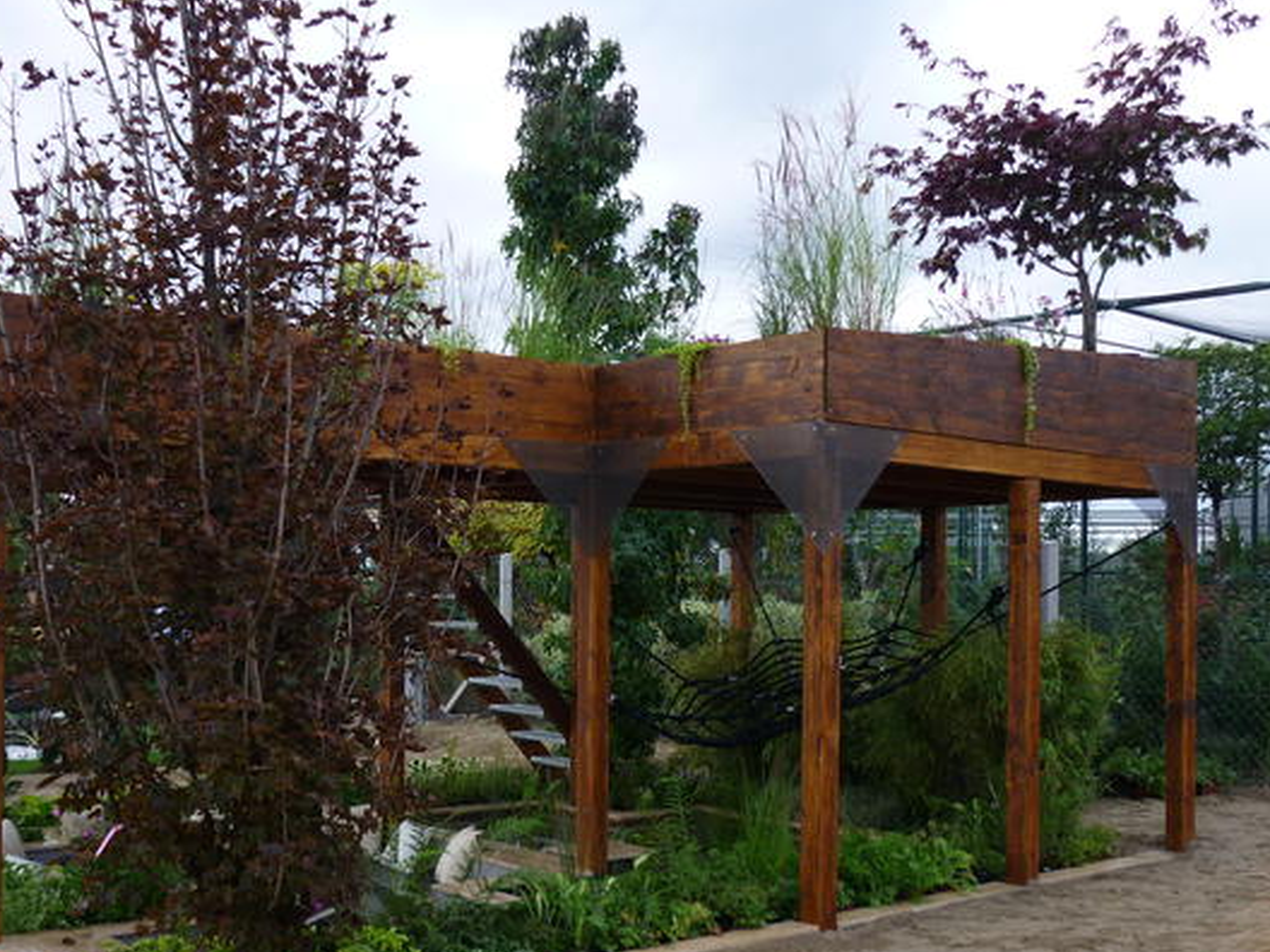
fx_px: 1468
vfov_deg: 35.8
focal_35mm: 40
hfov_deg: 46.7
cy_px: 565
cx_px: 544
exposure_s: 1/60
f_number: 2.8
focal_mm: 5.5
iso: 80
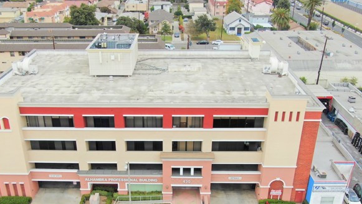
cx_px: 164
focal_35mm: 42
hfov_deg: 48.3
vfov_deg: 28.1
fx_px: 403
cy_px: 145
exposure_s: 1/160
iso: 100
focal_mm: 5.94
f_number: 3.3
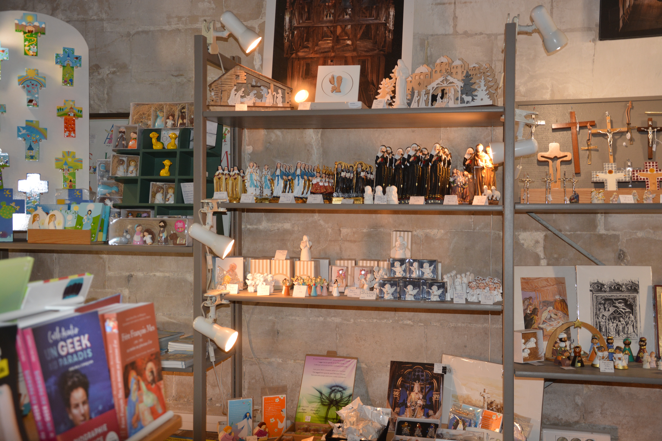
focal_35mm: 42
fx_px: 772
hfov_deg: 46.4
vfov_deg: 31.9
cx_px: 331
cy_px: 220
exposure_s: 1/100
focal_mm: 28
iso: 400
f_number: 4
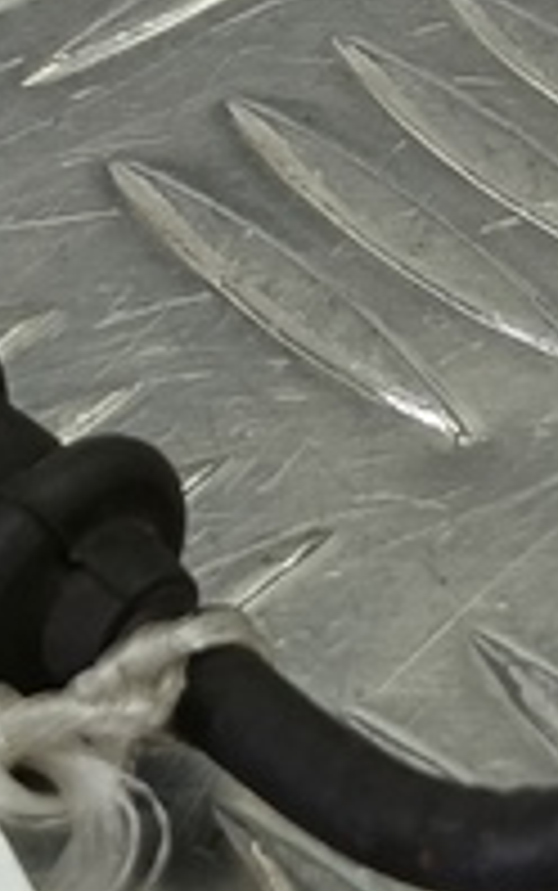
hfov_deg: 8.7
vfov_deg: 13.9
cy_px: 4
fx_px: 3596
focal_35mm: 148
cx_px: 783
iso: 104
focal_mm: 4.11
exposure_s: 1/50
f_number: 1.6
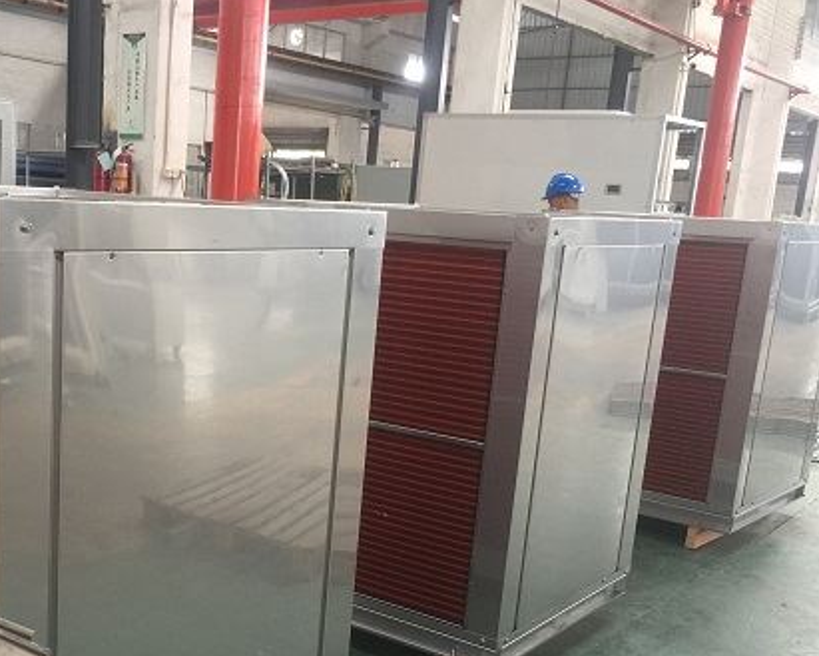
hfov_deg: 40.5
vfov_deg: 32.9
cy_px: 481
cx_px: 258
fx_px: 1091
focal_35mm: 45
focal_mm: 4.15
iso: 64
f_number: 2.2
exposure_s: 1/17
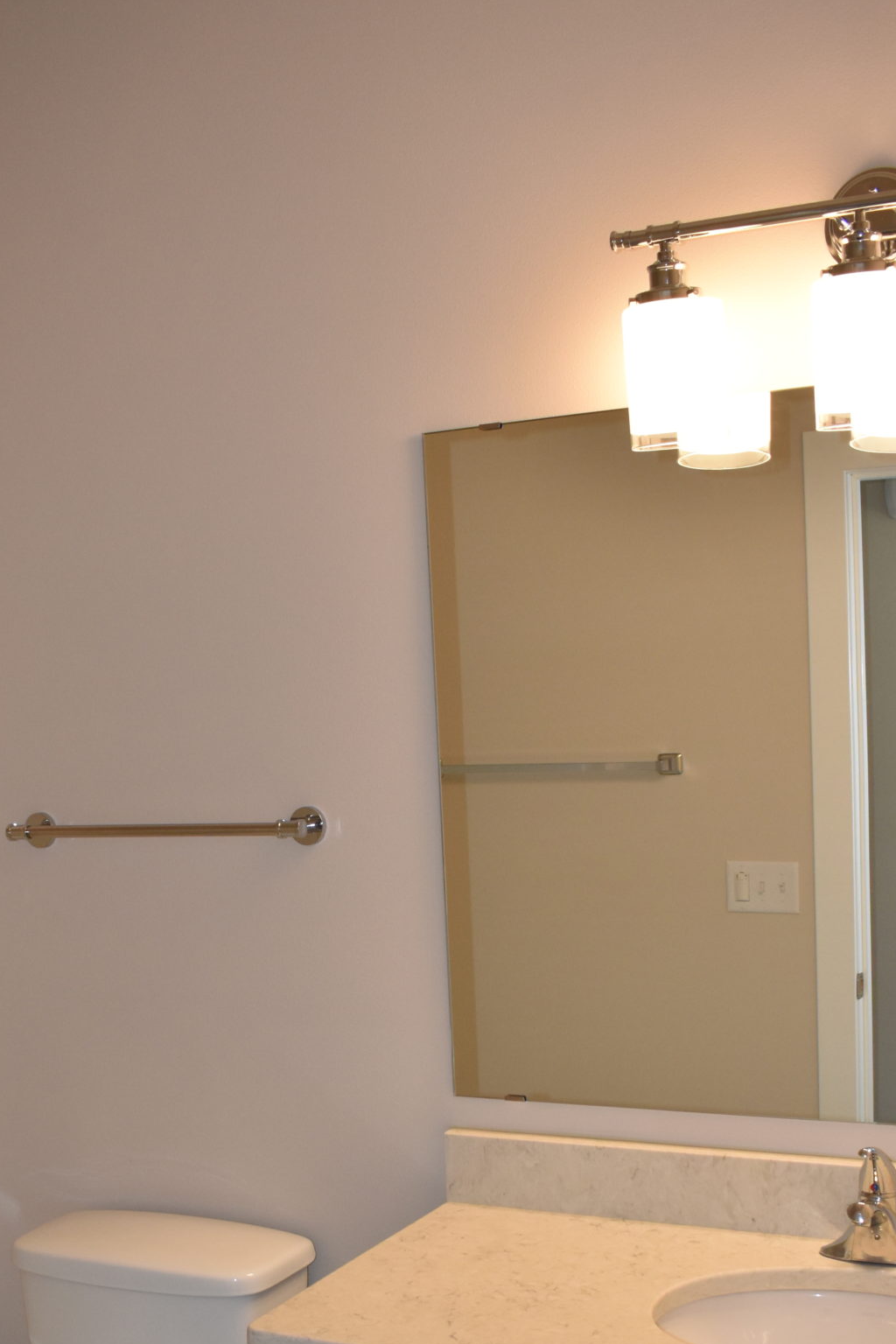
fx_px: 1680
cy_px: 1013
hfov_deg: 29.8
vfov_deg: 42.2
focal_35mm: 45
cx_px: 376
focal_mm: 18
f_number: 5
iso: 800
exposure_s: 1/200
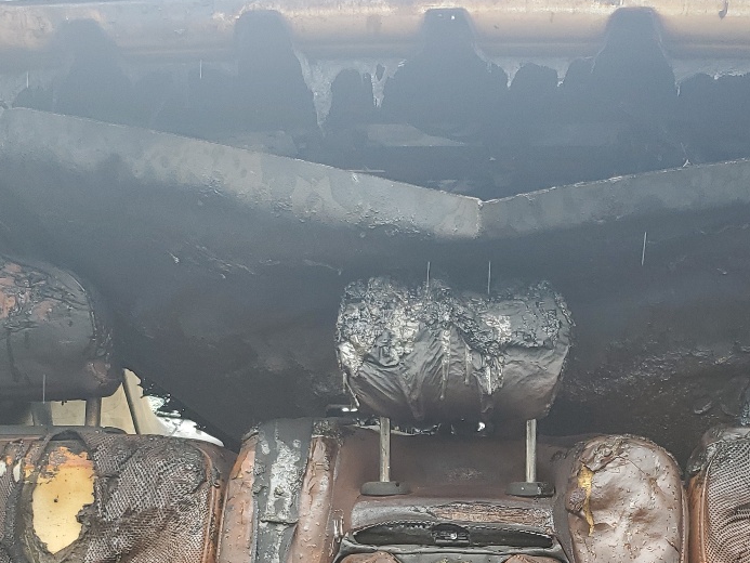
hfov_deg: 31.5
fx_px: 1300
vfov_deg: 23.7
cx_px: 580
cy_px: 518
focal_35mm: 60
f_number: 1.5
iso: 50
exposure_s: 1/238
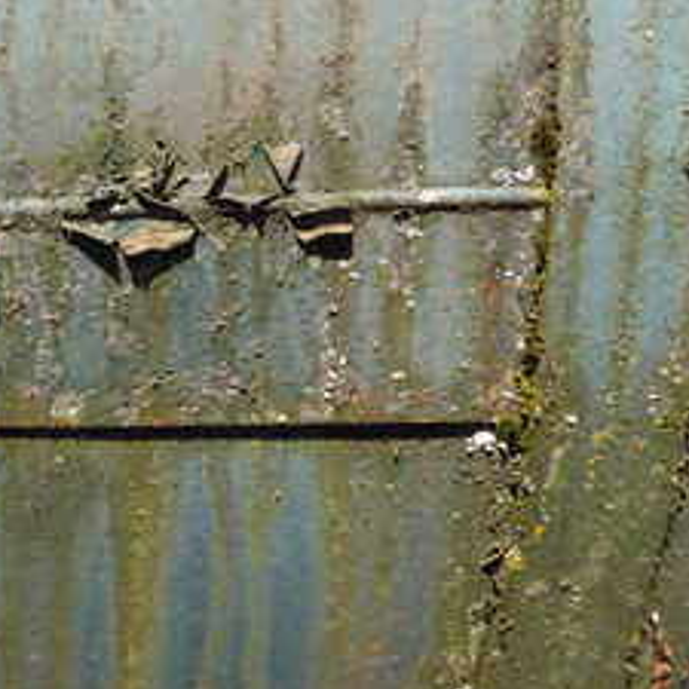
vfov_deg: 30.8
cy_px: 225
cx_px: -12
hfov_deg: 29.0
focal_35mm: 55
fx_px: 1239
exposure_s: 1/400
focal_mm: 4.9
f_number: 3.3
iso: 80
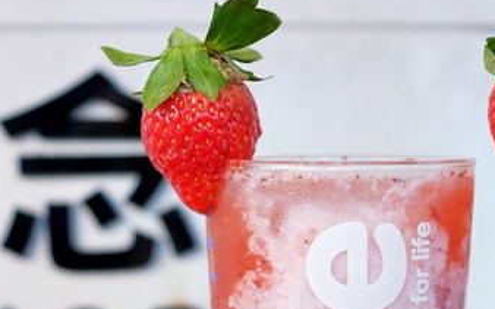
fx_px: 1281
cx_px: 291
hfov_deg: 21.8
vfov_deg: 13.3
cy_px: 395
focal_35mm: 95
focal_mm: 23
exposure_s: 1/200
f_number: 2.8
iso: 800
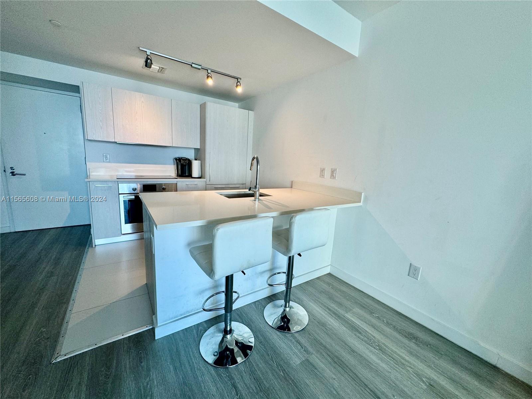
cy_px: 200
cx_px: 266
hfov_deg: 102.1
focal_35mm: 14
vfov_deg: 85.7
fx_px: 215
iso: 100
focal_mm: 2.22
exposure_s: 1/120
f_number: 2.2
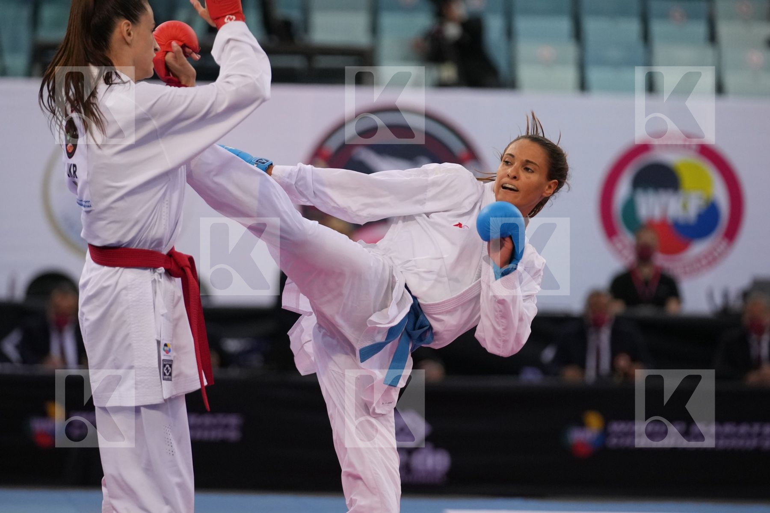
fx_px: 5710
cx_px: 385
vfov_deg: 5.1
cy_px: 256
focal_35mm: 267
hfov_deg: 7.7
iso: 2000
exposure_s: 1/1000
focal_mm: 178
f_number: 2.8
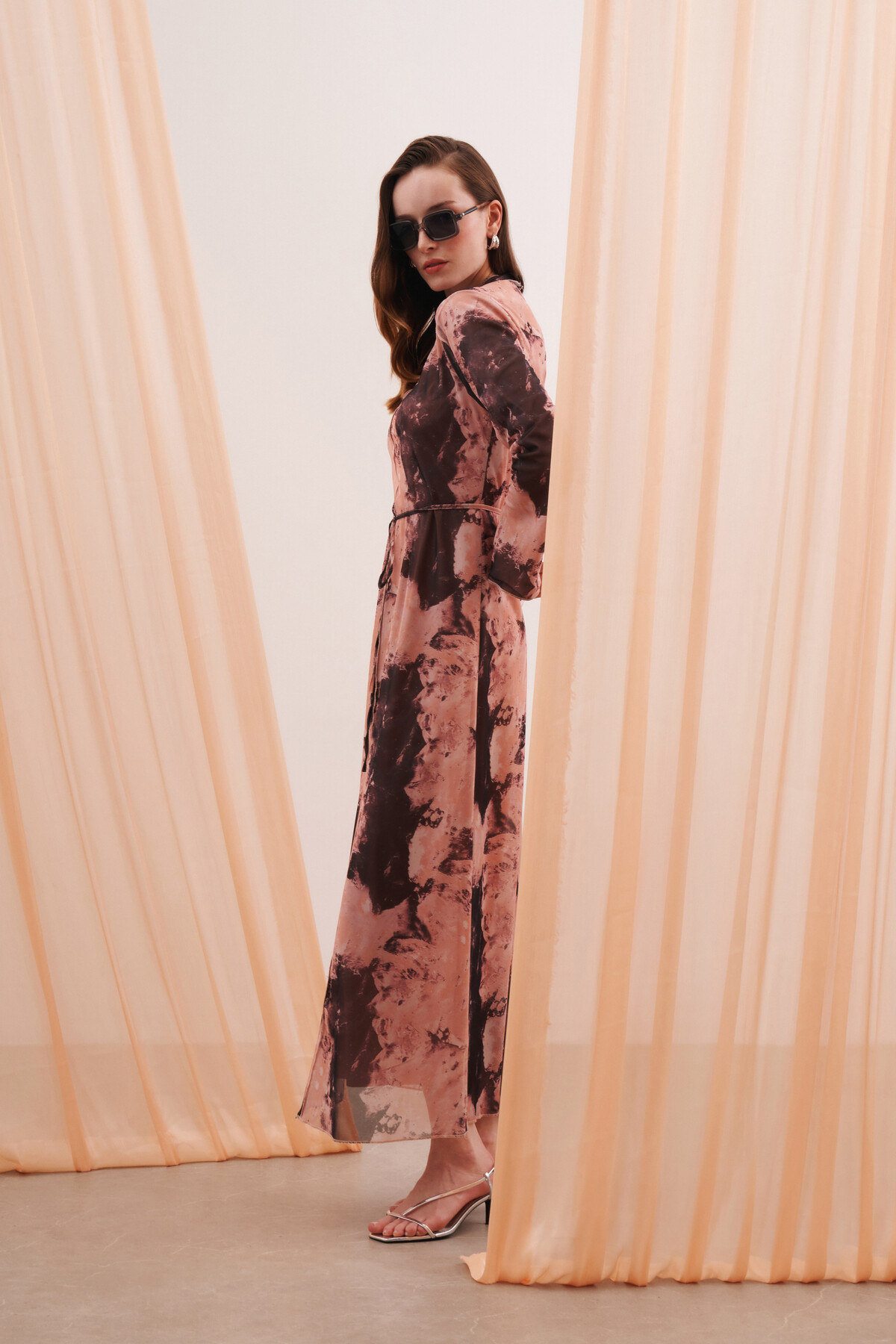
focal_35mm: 54
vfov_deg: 36.9
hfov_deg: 25.1
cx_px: 448
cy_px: 672
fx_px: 2016
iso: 400
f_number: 11
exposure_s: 1/160
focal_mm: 54
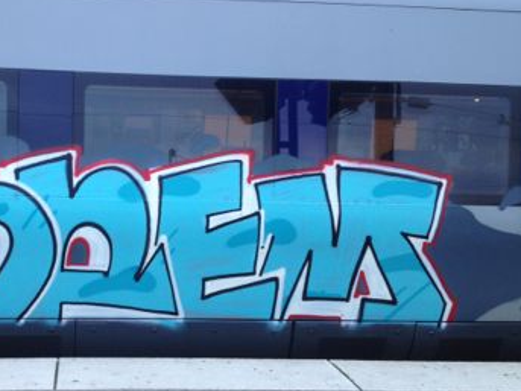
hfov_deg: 36.8
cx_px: 147
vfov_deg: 28.5
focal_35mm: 51
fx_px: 767
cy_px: 217
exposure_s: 1/24
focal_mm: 4.28
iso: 50
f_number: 2.4
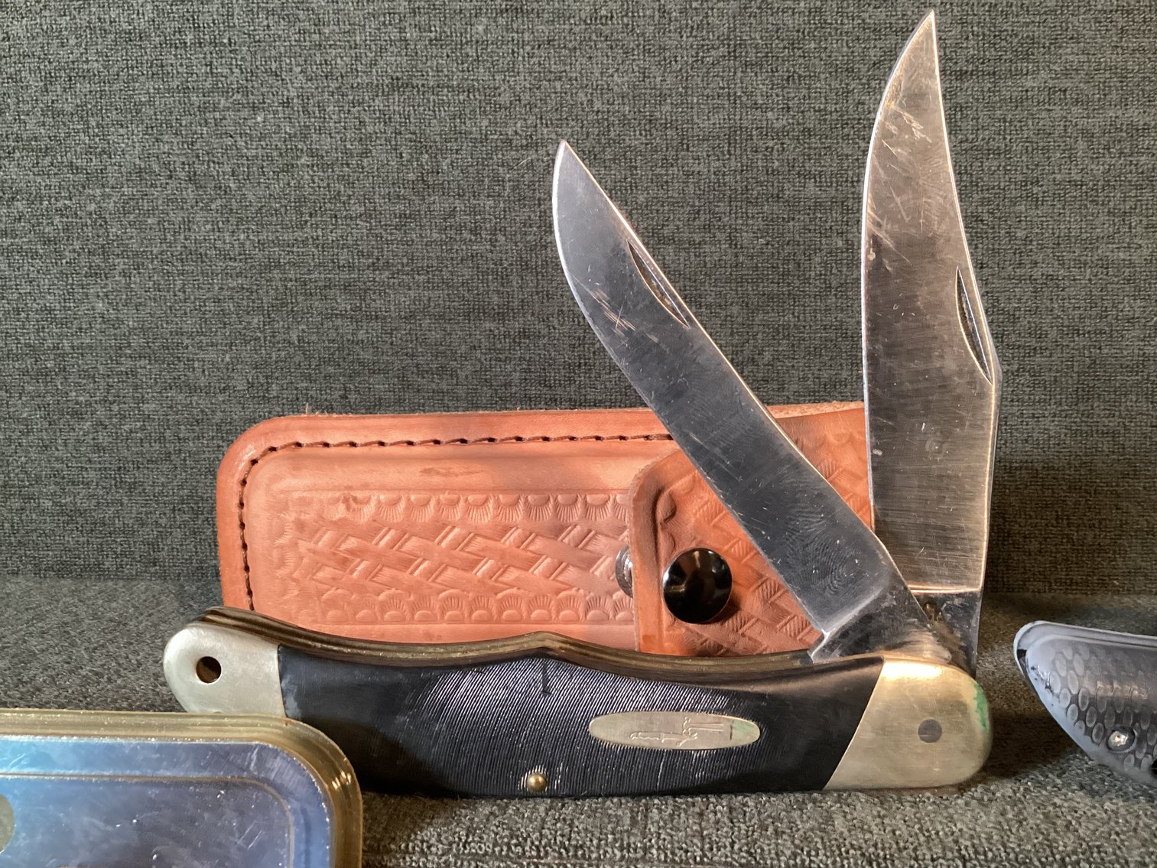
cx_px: 578
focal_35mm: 31
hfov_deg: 58.3
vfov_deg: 45.4
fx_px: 1036
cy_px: 434
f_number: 2.4
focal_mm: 3.3
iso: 320
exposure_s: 1/60
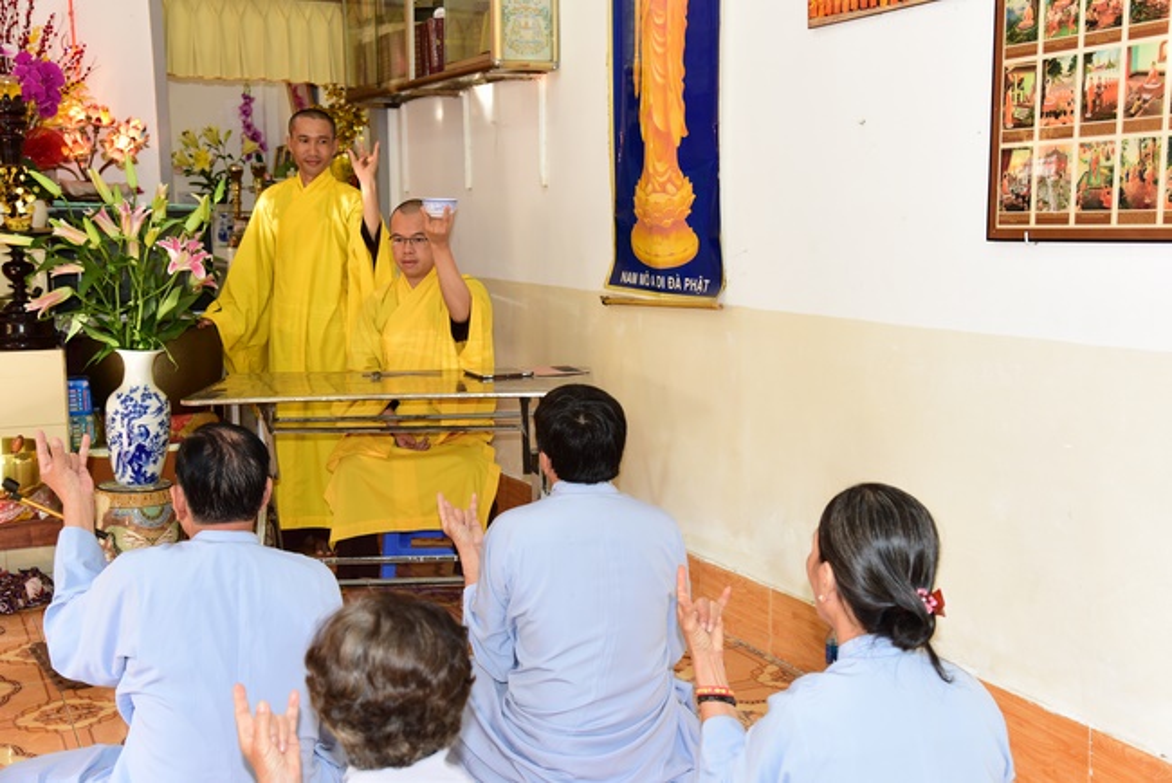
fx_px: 1498
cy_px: 392
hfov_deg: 42.7
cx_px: 586
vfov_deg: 29.3
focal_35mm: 46
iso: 1000
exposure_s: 1/60
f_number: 5
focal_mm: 46
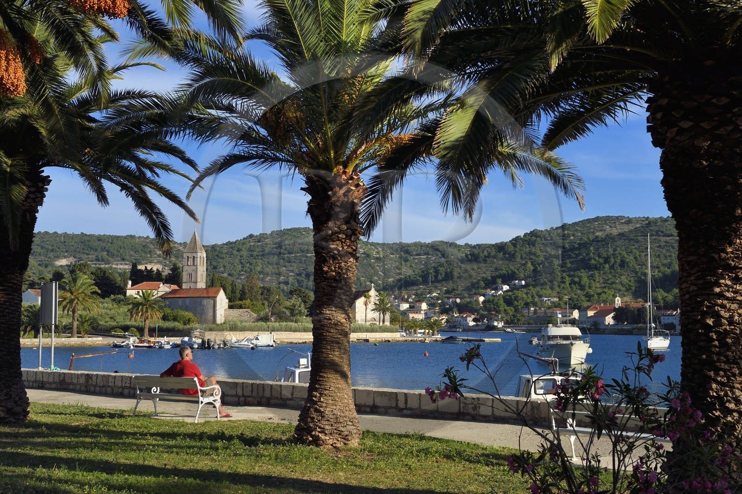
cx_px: 371
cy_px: 247
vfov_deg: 28.0
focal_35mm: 48
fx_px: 989
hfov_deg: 41.1
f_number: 14
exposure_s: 1/250
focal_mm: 48
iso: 200
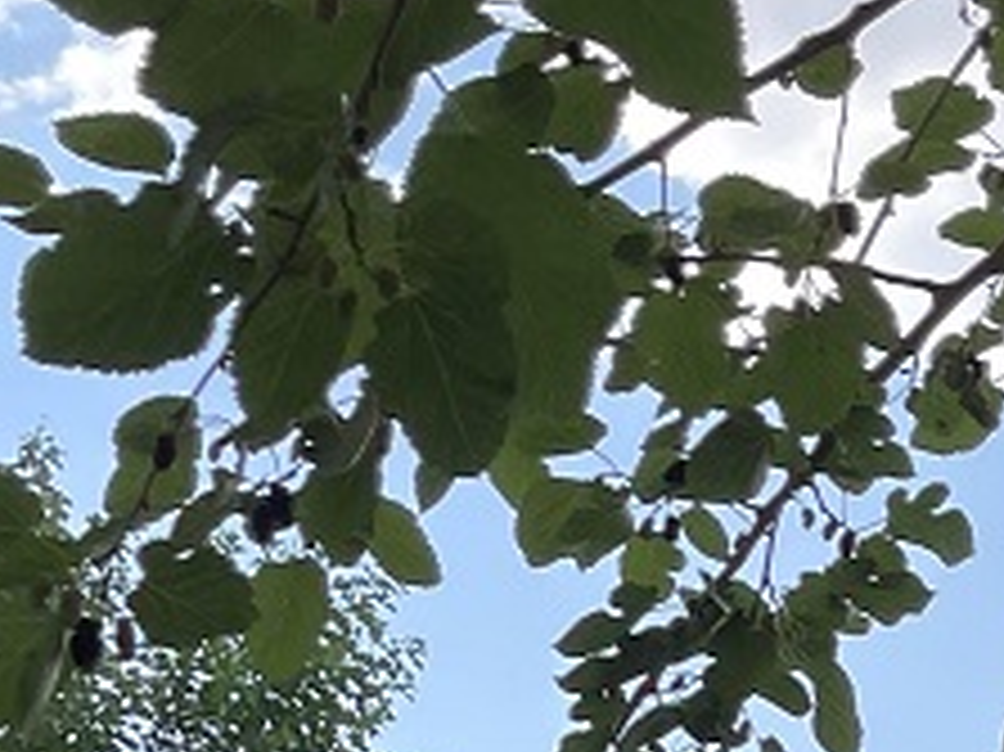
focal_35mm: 140
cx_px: 576
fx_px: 4058
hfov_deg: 14.1
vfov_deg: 9.5
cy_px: 1756
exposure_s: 1/735
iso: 32
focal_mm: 5.1
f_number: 1.6
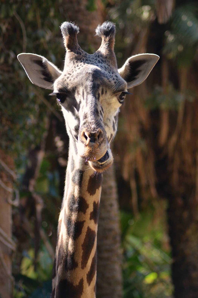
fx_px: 2051
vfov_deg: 8.3
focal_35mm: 248
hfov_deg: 5.5
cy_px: 149
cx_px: 99
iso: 800
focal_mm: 165
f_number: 4.5
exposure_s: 1/800
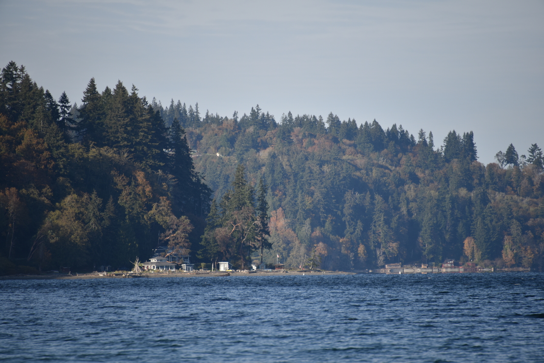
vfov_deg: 4.6
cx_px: 272
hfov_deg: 6.9
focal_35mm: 300
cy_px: 182
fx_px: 4534
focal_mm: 300
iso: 180
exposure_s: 1/640
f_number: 5.6
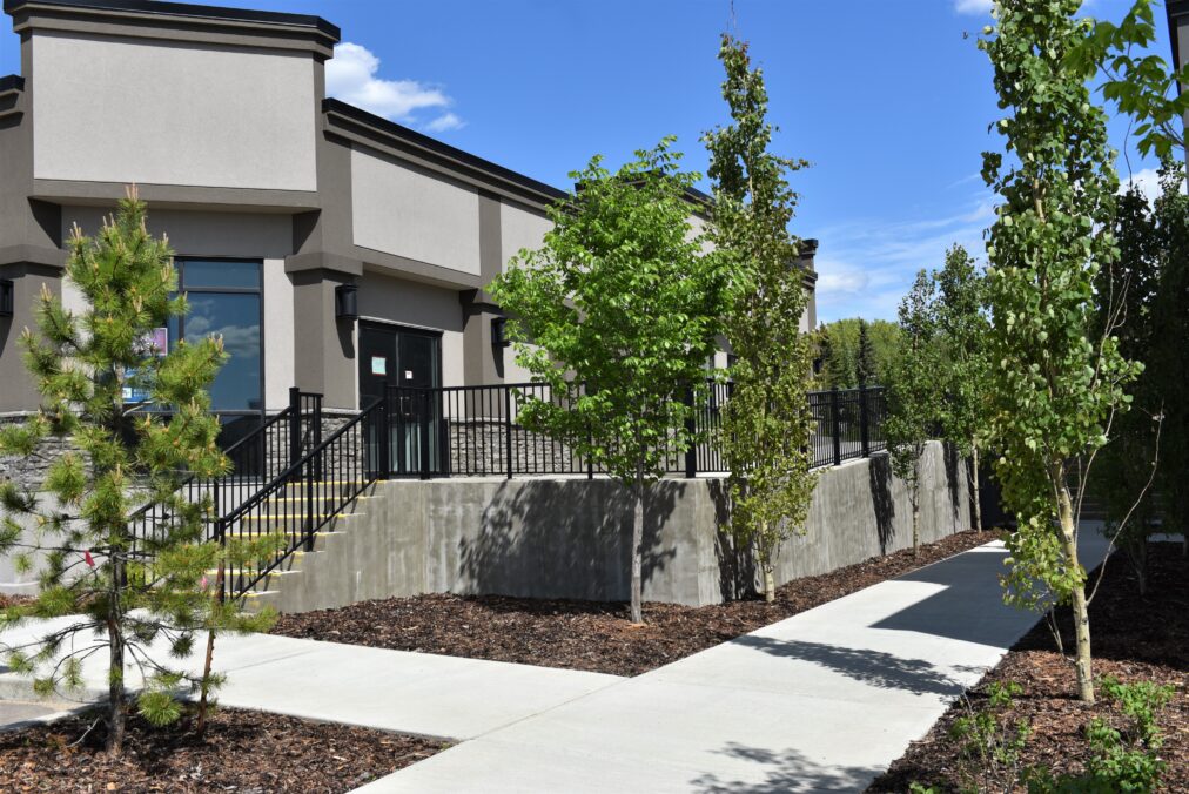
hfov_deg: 54.4
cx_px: 594
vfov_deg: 37.9
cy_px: 397
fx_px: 1157
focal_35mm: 35
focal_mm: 35
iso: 200
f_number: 10
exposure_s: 1/400
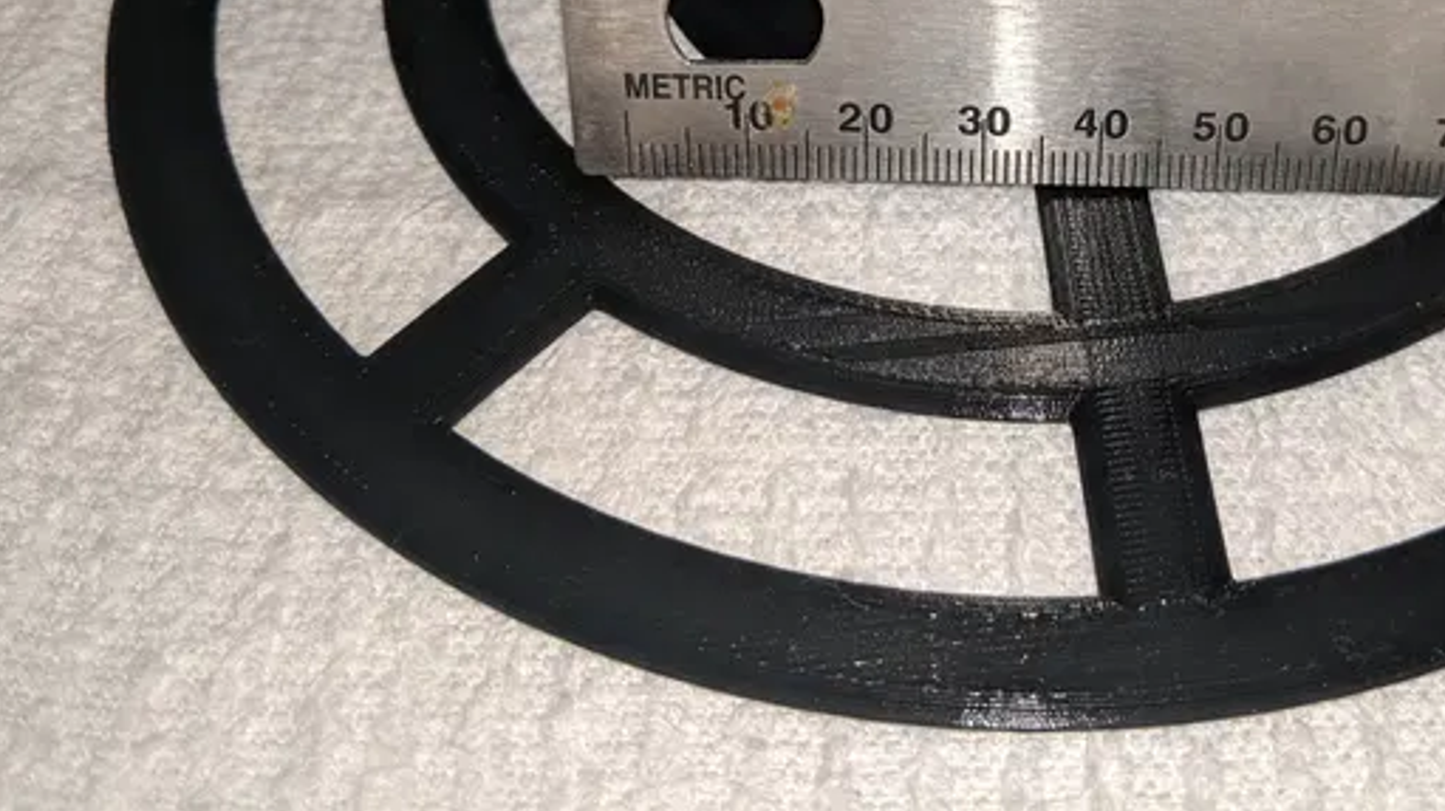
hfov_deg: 42.0
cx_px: 1025
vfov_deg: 23.4
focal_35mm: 48
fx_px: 1838
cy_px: -69
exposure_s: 1/120
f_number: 1.8
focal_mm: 4.44
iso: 191
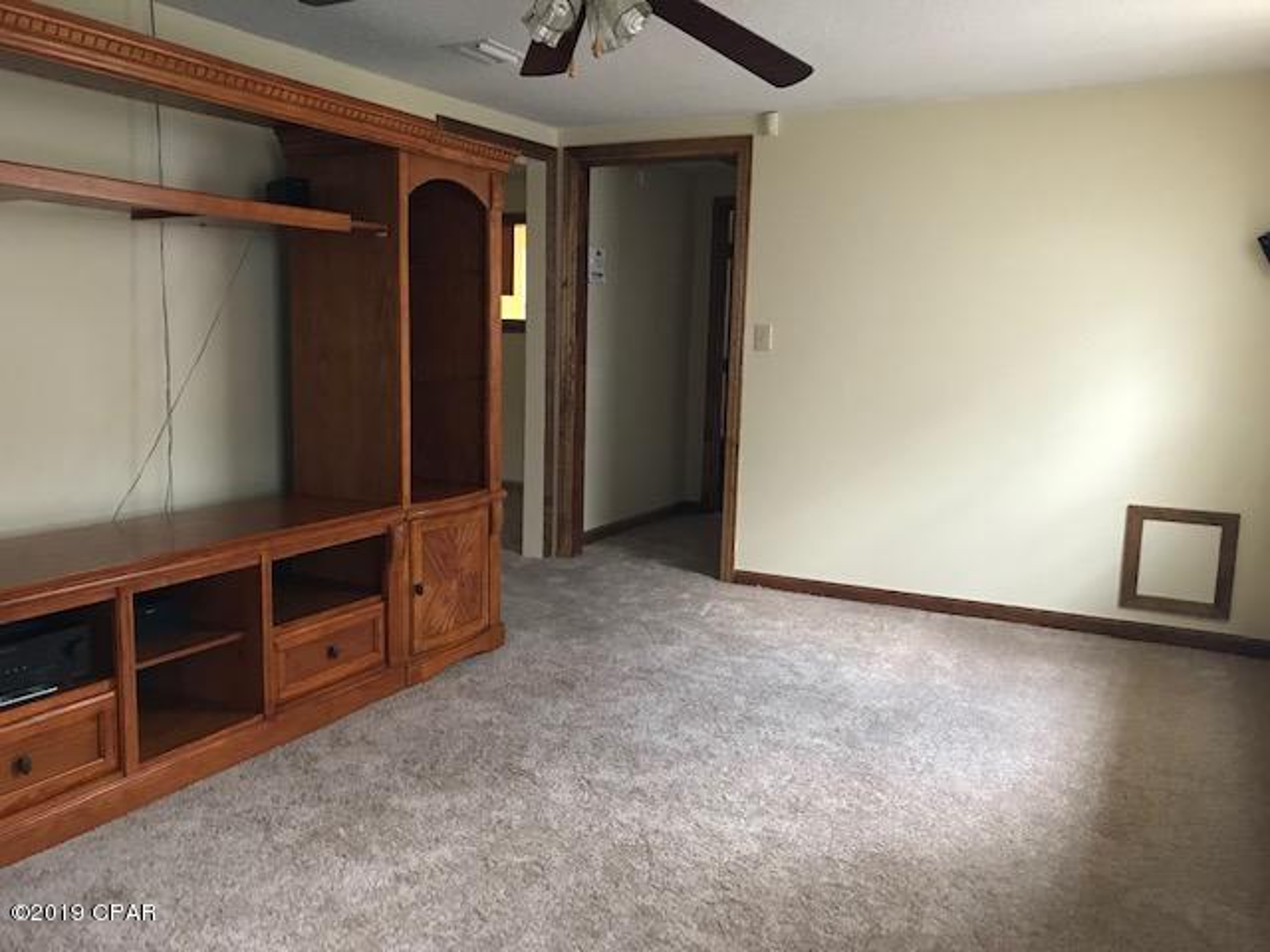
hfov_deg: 63.4
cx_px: 635
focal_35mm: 28
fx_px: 1027
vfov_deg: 49.7
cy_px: 476
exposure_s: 1/8
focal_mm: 3.99
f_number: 1.8
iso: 100
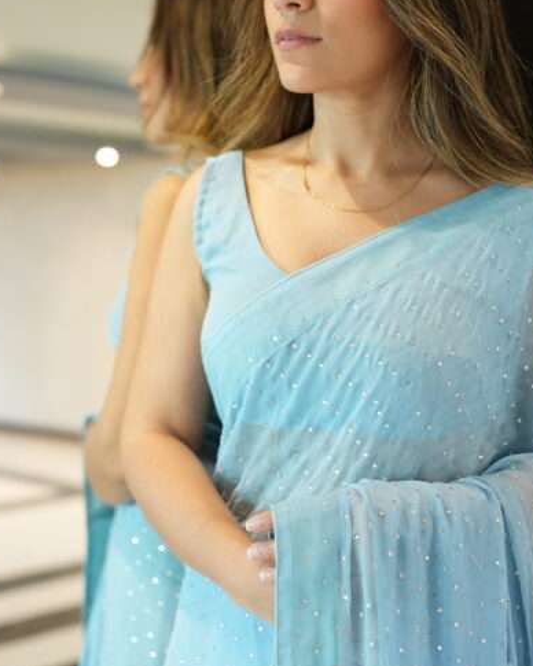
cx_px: 350
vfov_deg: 30.9
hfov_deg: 24.9
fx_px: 1203
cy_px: 272
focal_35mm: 61
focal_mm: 35
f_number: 2
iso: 1250
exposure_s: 1/200
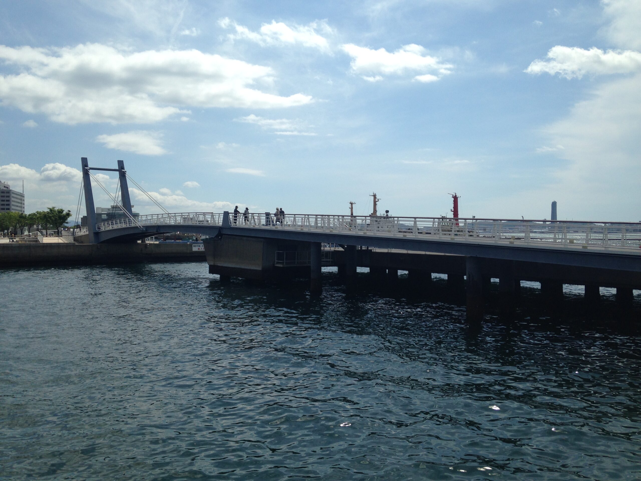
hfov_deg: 55.4
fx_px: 611
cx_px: 320
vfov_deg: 42.9
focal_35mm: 33
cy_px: 240
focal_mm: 4.12
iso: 50
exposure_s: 1/3623
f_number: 2.4
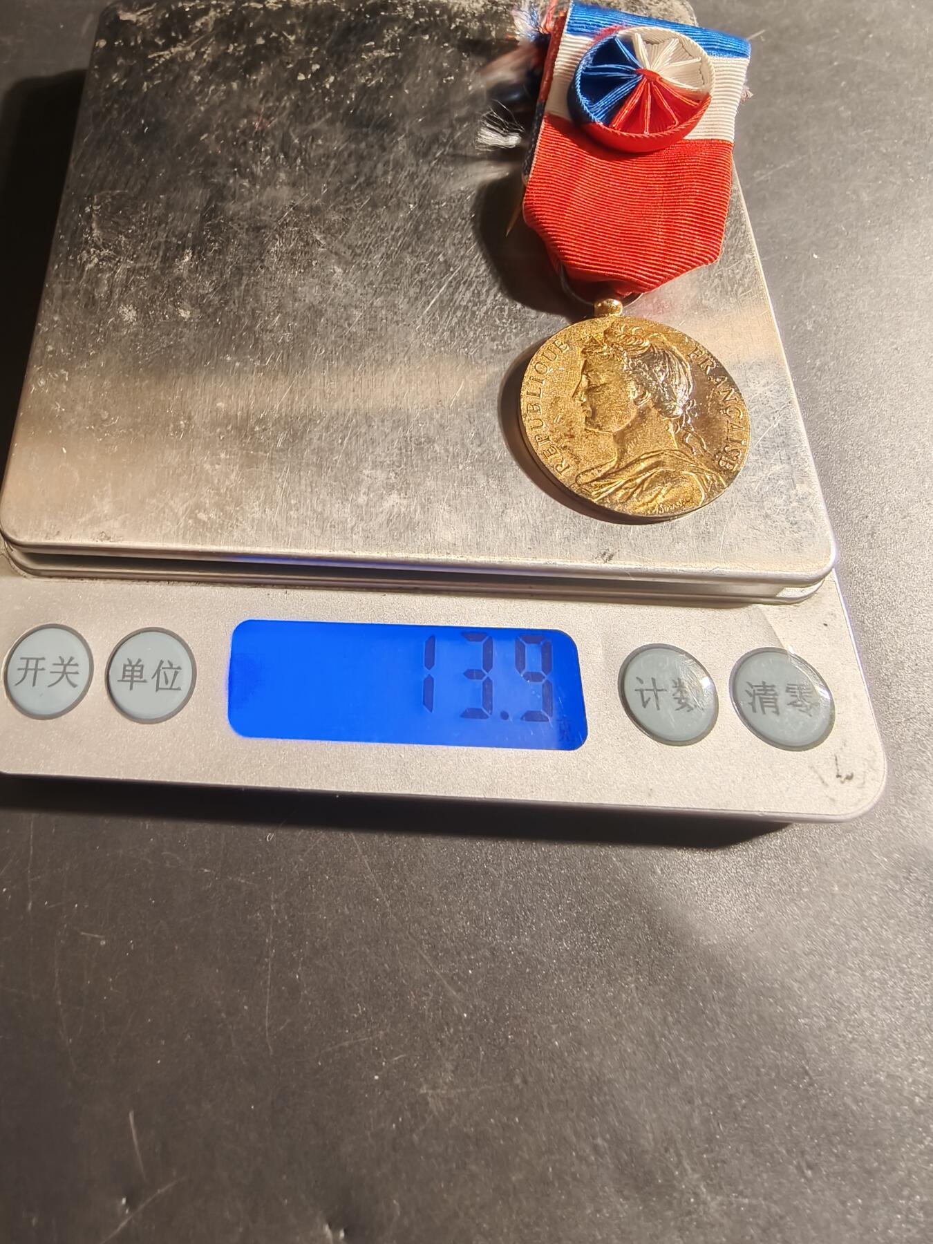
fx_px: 827
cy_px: 622
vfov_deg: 73.9
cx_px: 466
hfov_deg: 58.9
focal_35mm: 23
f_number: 2
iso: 200
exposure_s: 1/50
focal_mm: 2.32
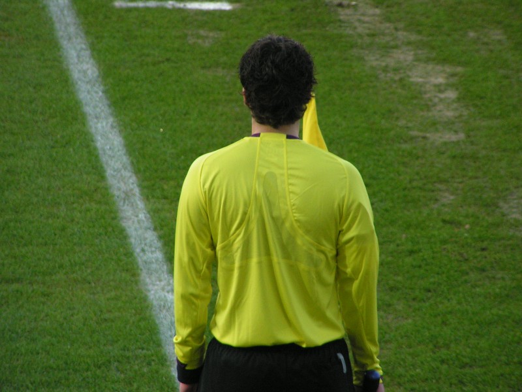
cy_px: 196
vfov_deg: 3.9
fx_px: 5730
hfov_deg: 5.2
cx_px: 261
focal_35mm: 380
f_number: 3.5
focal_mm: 58
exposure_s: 1/320
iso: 200
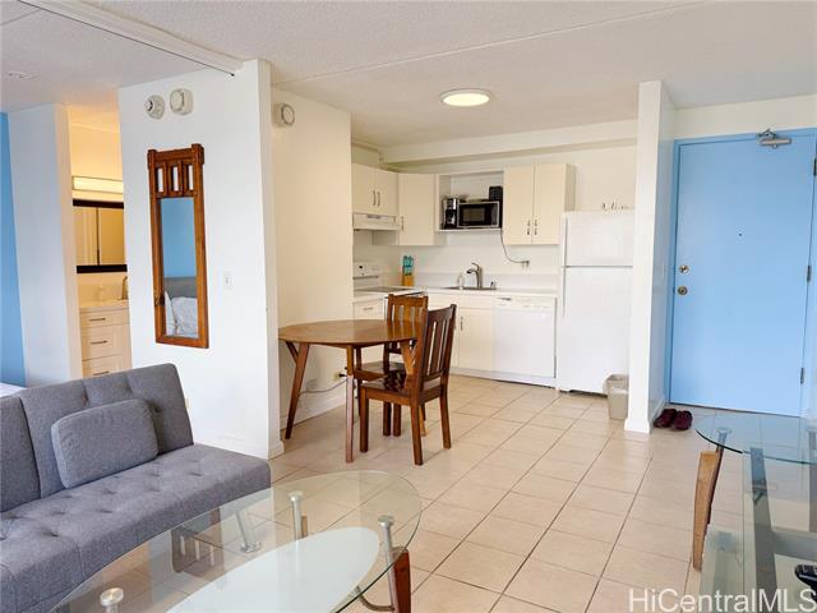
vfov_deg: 56.8
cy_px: 306
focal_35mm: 24
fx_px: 566
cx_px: 408
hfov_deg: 71.6
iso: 100
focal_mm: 6.76
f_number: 1.78
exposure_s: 1/274
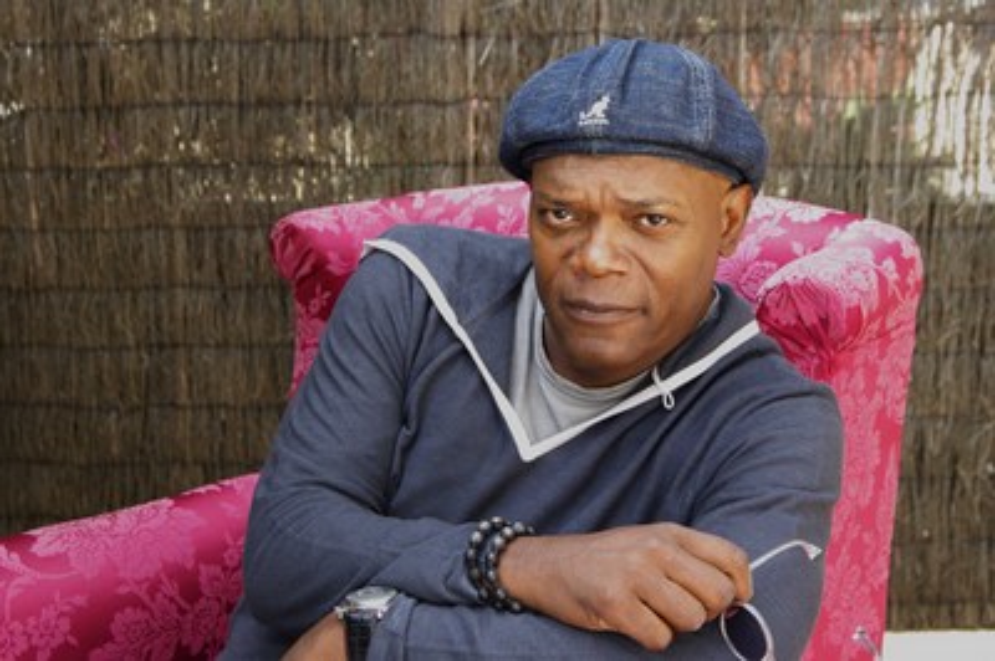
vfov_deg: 20.1
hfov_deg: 29.9
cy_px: 330
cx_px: 498
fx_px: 1864
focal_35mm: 68
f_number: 6.7
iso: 400
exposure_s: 1/60
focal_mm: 45
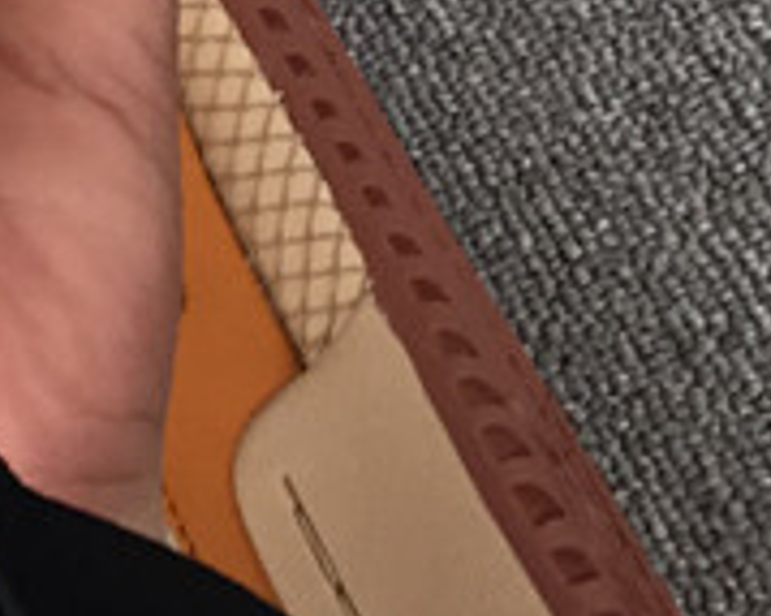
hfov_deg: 11.8
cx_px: -603
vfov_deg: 9.5
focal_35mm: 152
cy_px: -571
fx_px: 3467
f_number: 2.4
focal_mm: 3.3
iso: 25
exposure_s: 1/50
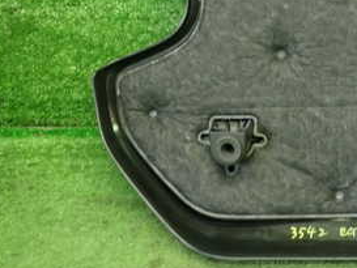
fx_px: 681
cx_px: 362
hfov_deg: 27.6
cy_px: 56
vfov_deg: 22.0
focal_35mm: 66
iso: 250
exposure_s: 1/30
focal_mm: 5.4
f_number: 2.3
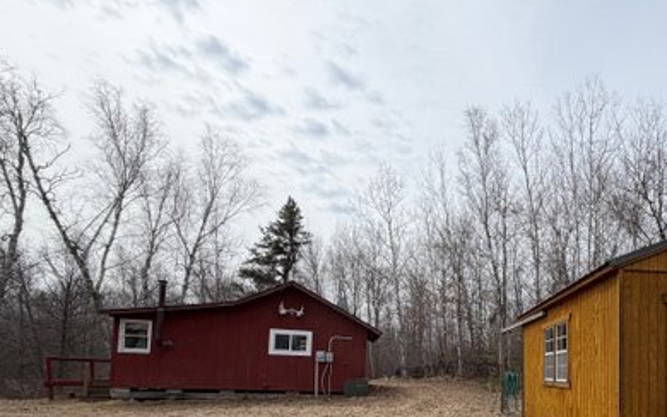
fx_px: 436
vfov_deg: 47.2
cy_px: 356
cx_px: 509
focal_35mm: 24
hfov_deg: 69.3
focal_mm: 2.22
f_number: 2.2
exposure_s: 1/1105
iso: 20
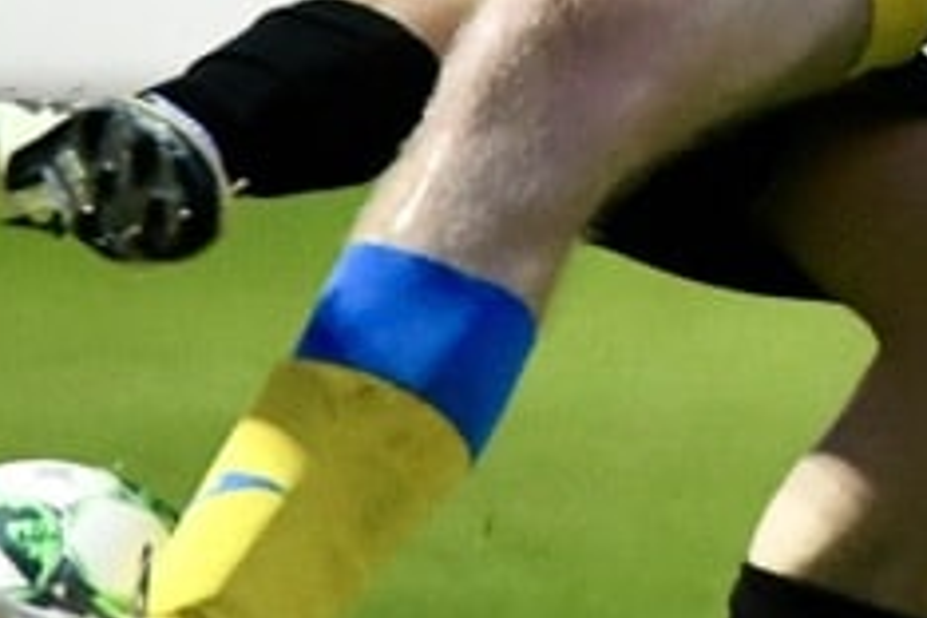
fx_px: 28194
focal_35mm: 1095
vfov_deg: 1.3
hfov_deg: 1.9
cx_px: 650
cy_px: -220
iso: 8000
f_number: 2.8
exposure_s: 1/1600
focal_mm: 200
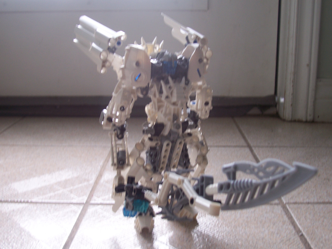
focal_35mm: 42
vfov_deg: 34.3
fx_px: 403
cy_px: 124
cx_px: 166
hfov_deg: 44.8
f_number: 3
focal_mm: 7
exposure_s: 1/45
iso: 80
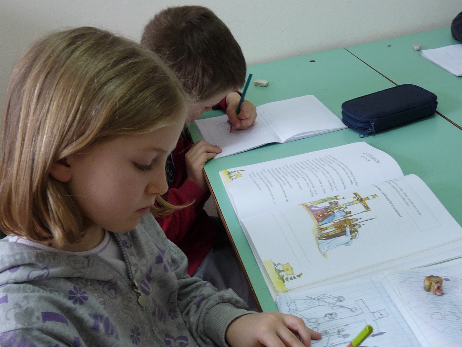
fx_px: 601
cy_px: 174
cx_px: 231
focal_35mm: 45
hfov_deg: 42.1
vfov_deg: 32.2
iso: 125
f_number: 2.8
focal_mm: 4.8
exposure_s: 1/30
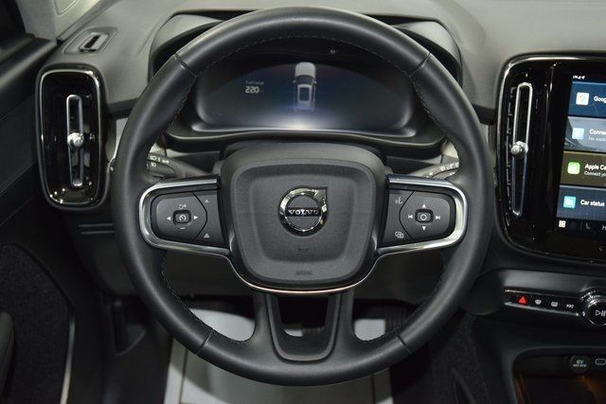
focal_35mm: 46
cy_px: 202
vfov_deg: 29.0
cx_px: 303
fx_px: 783
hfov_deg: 42.3
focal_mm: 31
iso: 2000
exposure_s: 1/40
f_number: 4
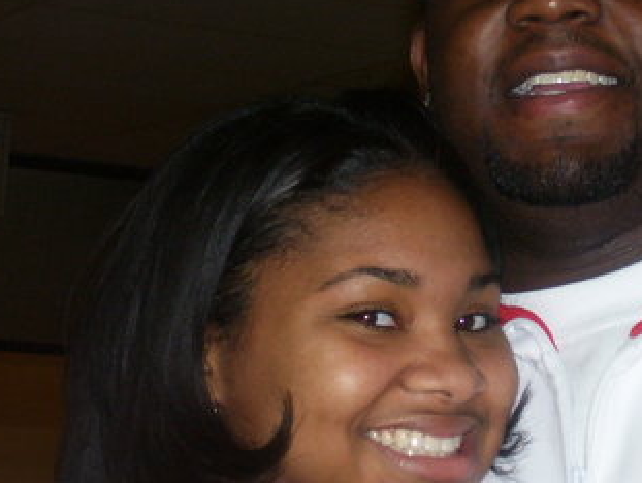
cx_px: 528
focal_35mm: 159
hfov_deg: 12.4
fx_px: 2952
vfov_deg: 9.3
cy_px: 158
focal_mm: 13.5
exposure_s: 1/90
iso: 125
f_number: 4.1
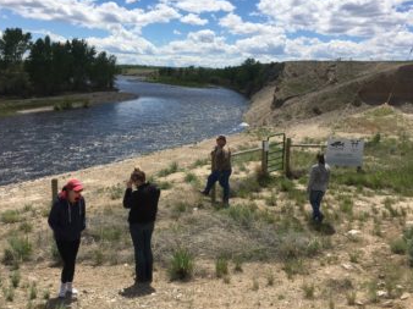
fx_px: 405
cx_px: 188
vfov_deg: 41.7
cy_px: 157
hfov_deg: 53.9
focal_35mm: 34
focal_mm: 4.15
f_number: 2.2
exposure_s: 1/3597
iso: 32
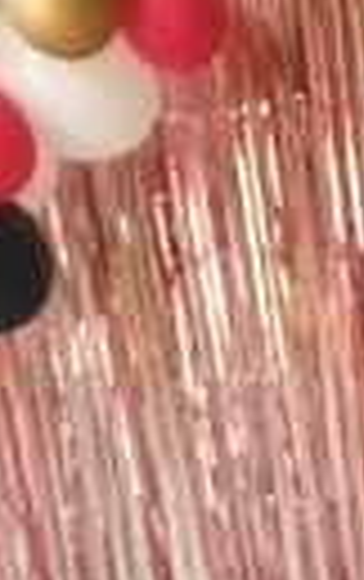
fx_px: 1250
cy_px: 854
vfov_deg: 22.0
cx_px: 598
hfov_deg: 15.0
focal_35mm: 79
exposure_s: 1/50
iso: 560
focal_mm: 5.89
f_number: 1.89
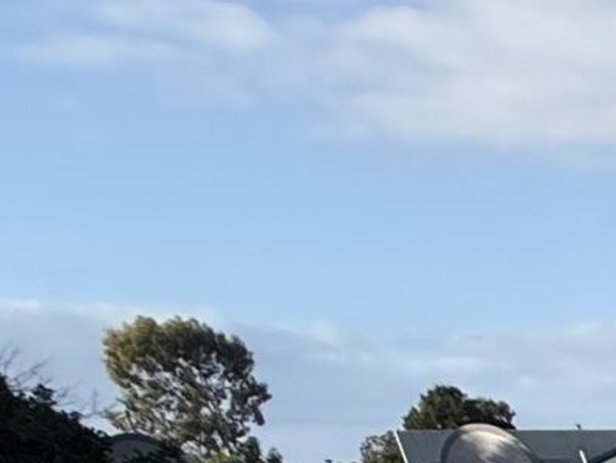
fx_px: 1603
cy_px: 1230
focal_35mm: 90
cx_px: 1833
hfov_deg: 11.6
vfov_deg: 11.9
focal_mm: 2.22
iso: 50
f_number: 2.2
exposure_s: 1/1211
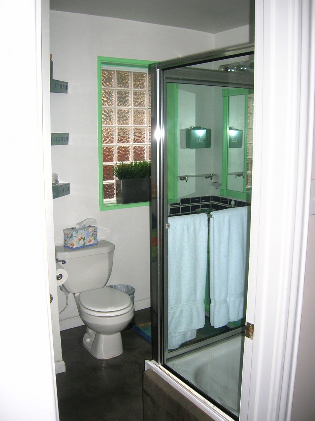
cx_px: 158
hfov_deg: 41.7
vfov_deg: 54.0
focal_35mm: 34
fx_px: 413
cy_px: 210
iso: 50
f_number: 2.9
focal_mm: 5.7
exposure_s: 1/60
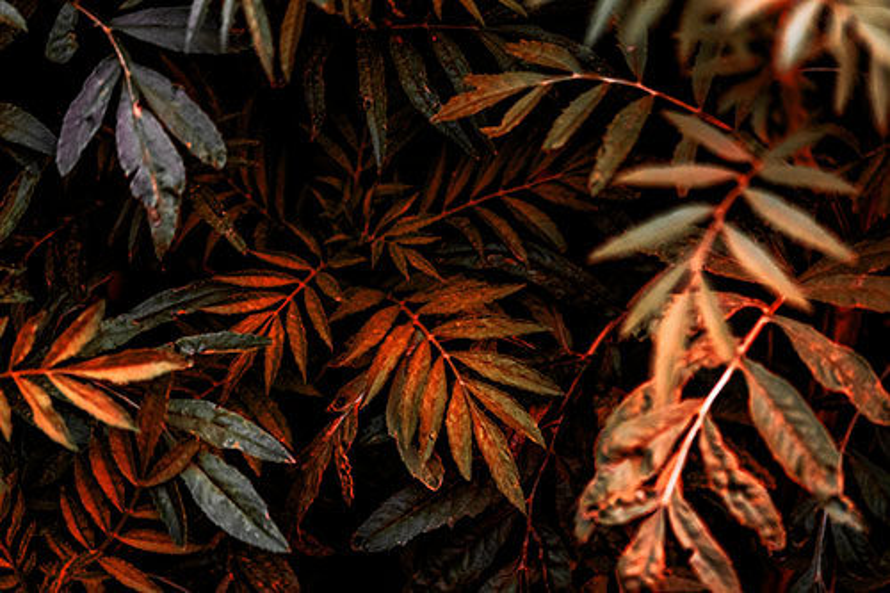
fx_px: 5190
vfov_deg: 6.5
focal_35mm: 210
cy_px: 296
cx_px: 445
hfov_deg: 9.8
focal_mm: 210
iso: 3200
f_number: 6
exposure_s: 1/250
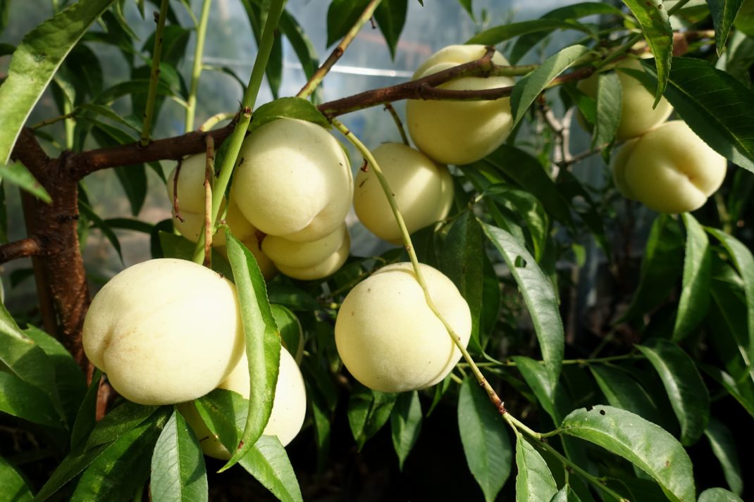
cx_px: 377
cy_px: 251
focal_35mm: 24
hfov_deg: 73.8
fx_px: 503
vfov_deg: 53.1
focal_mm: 8.8
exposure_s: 1/200
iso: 125
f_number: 4
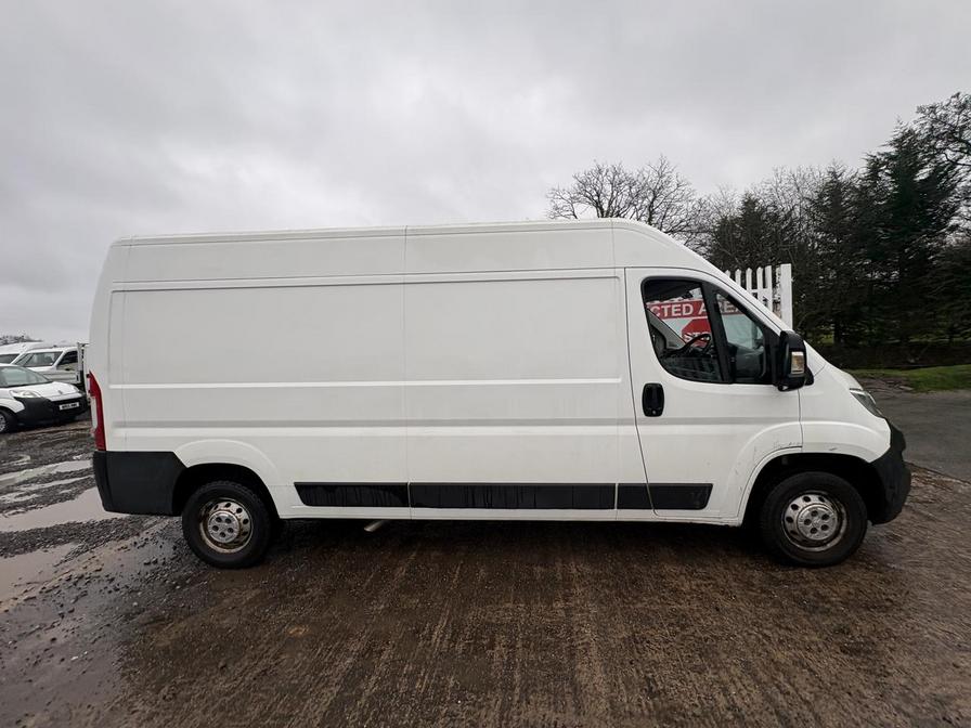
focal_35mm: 14
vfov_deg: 85.7
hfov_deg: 102.1
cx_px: 486
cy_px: 364
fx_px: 393
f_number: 2.2
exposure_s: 1/139
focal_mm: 2.22
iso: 40
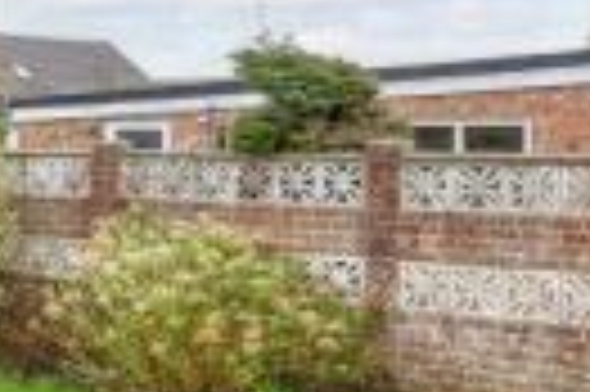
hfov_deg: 23.5
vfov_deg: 18.1
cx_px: -200
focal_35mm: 75
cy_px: 142
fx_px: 1228
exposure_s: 1/125
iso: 400
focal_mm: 10
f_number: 8
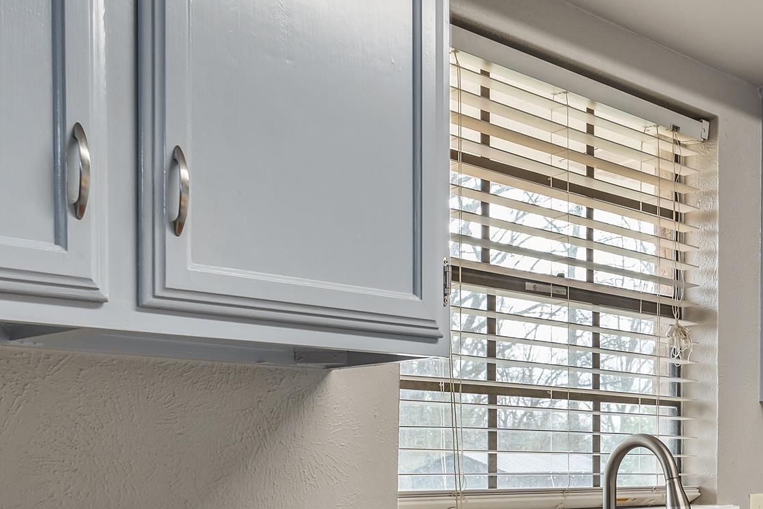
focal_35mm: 49
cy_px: 490
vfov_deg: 26.3
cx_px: 634
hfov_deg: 38.5
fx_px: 1038
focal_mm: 22
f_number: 8
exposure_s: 1/20
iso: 800
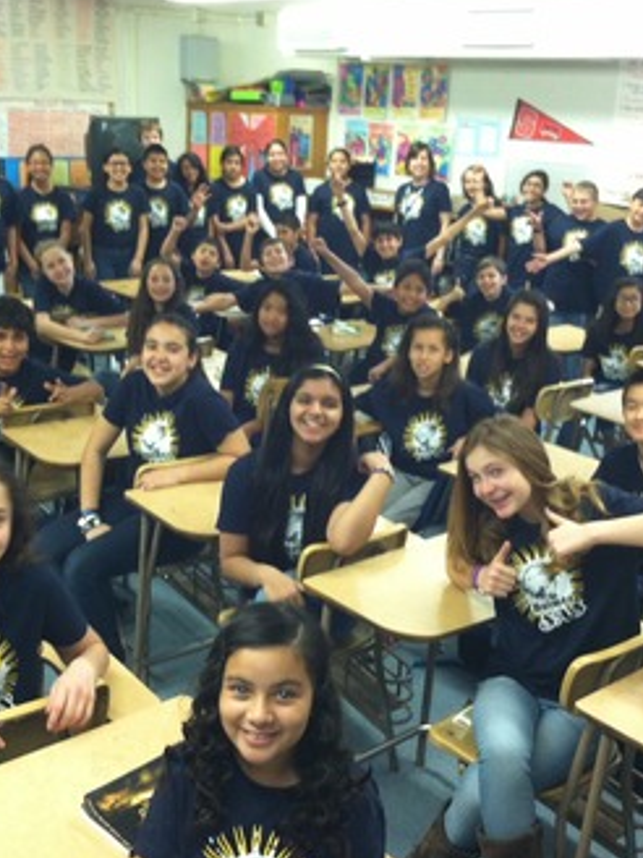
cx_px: 282
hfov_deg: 30.2
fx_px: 1189
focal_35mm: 48
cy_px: 426
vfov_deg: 39.7
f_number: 2.8
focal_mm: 3.85
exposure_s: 1/15
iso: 160
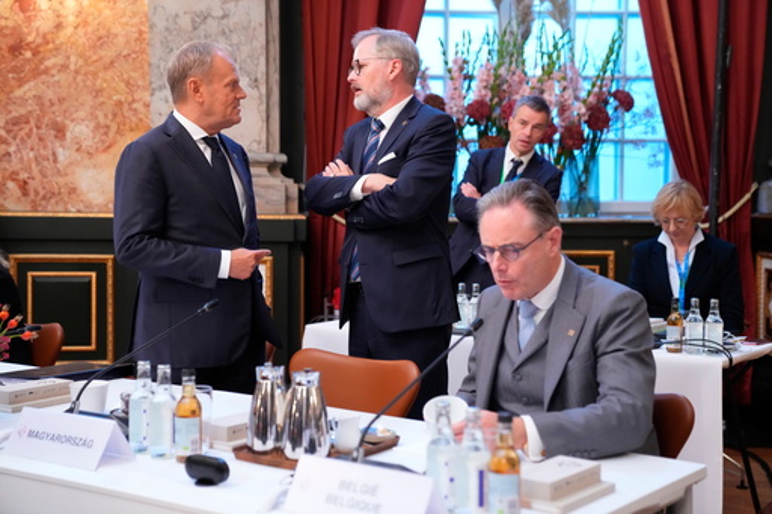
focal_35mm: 55
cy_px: 257
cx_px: 386
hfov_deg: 36.3
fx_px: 1179
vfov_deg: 24.6
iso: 5000
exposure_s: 1/200
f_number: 2.8
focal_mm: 55
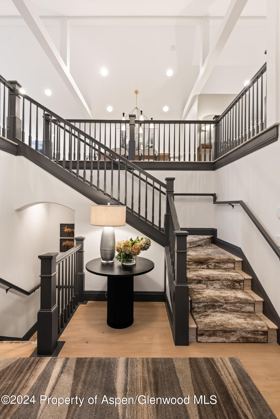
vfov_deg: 86.9
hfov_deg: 64.6
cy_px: 210
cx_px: 140
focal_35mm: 19
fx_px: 221
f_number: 7.1
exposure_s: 1/6
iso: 500
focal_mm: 19
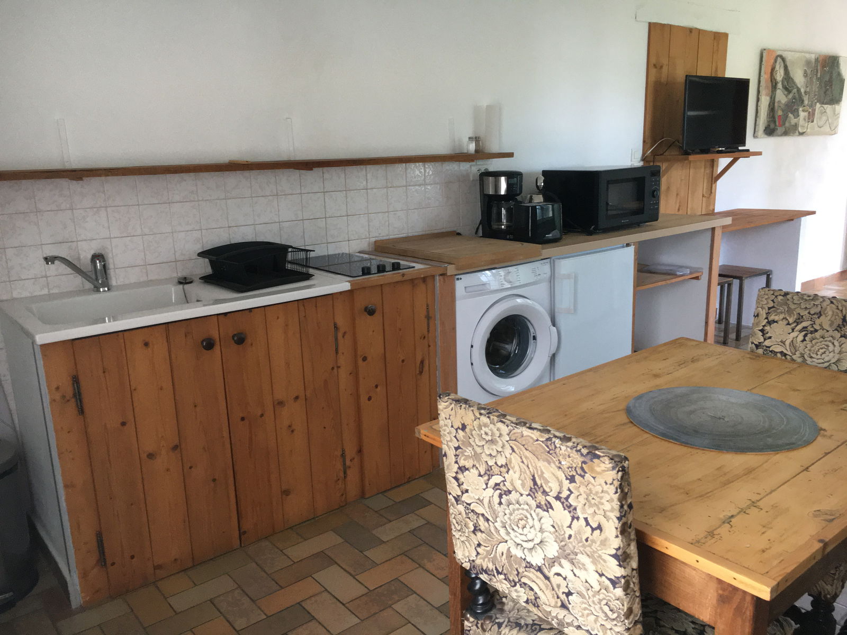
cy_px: 318
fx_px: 710
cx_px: 424
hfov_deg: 61.7
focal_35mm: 29
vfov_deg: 48.2
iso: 160
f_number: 2.2
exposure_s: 1/33
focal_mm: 4.15
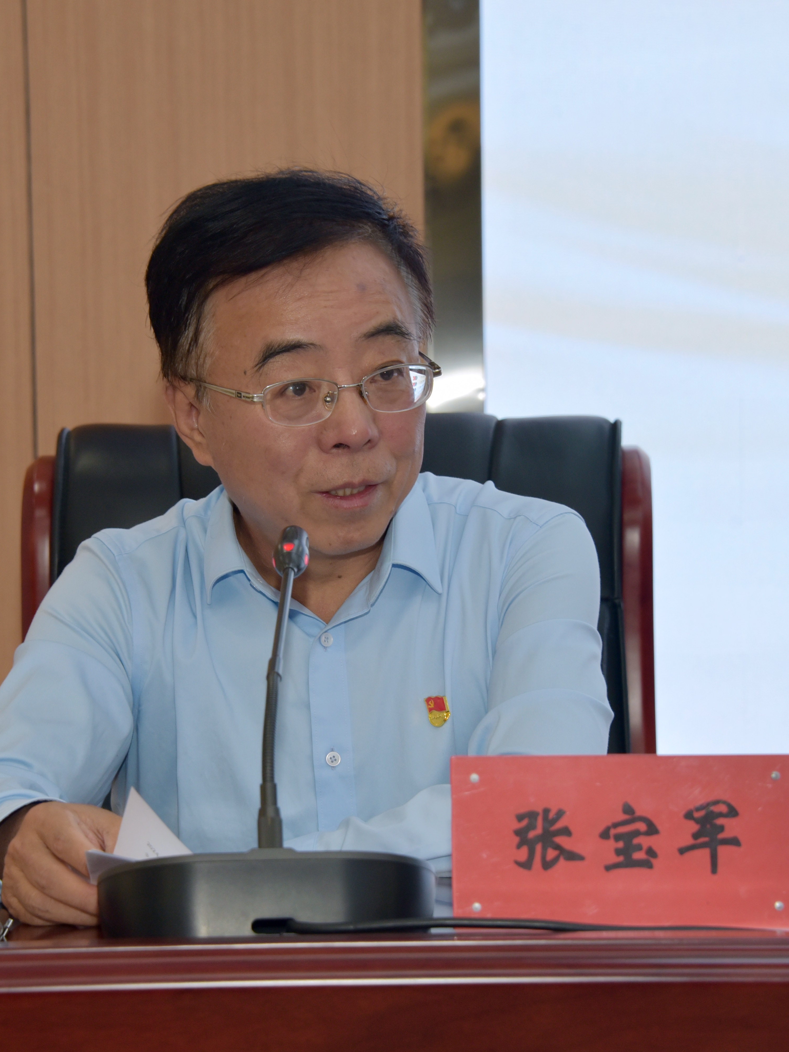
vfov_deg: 13.9
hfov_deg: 10.4
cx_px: 336
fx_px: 4316
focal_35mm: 142
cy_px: 524
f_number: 5.3
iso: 800
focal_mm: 98
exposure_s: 1/80
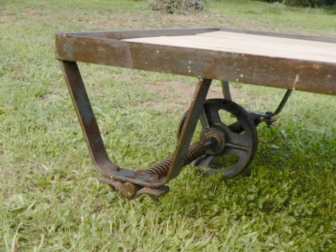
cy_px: 126
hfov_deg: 38.2
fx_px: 485
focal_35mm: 50
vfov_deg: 29.1
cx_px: 168
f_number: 4
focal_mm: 8.9
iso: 100
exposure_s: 1/15
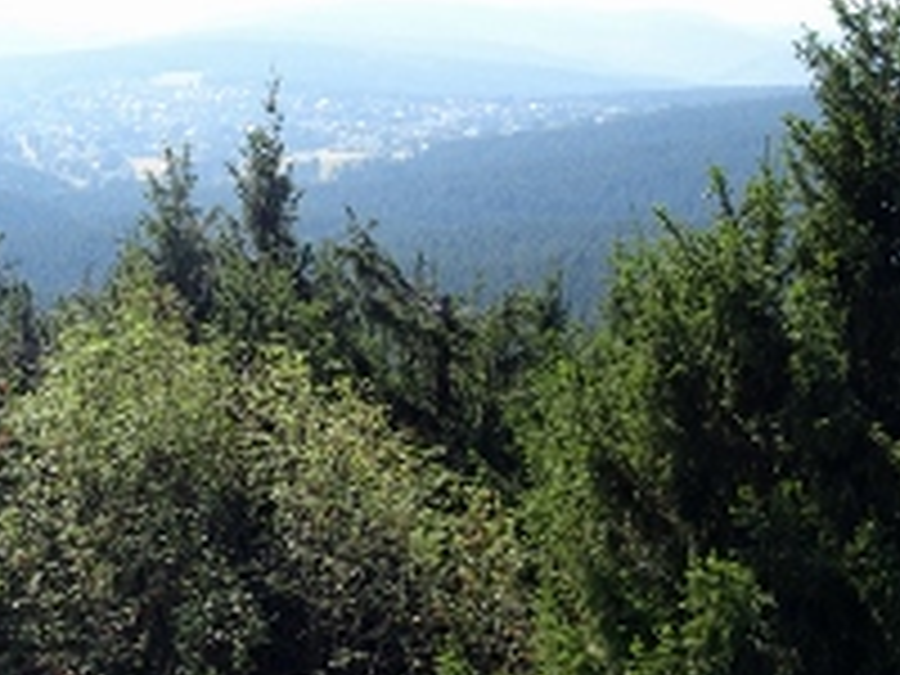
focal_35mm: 88
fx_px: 2288
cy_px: 410
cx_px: 54
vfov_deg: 16.8
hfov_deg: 21.6
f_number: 4.5
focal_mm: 7.58
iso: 80
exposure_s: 1/250
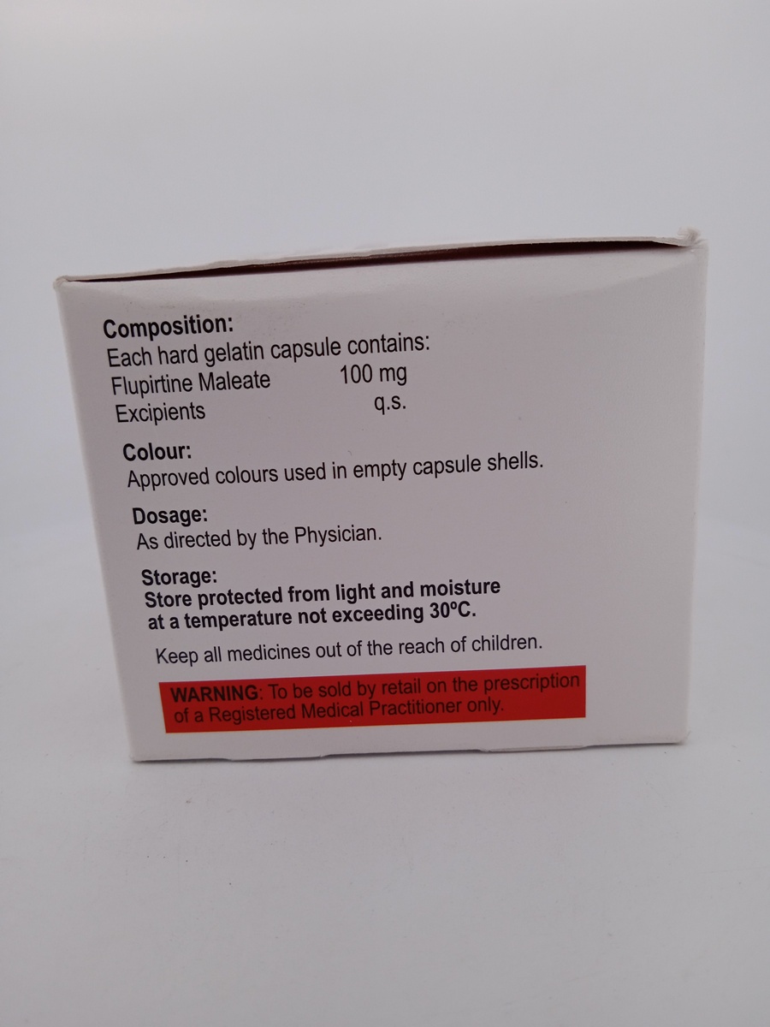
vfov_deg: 63.4
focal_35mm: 28
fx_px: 830
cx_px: 385
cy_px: 514
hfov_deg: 49.7
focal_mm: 3.43
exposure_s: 1/182
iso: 112
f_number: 2.2
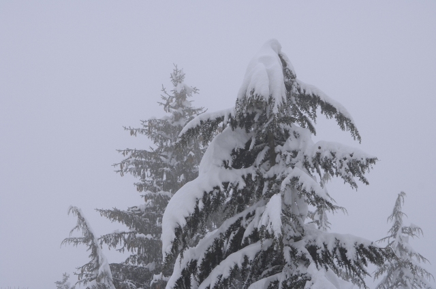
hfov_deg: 17.1
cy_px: 144
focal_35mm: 120
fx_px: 1451
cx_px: 218
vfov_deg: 11.4
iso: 200
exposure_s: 1/90
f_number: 5.6
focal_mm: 80
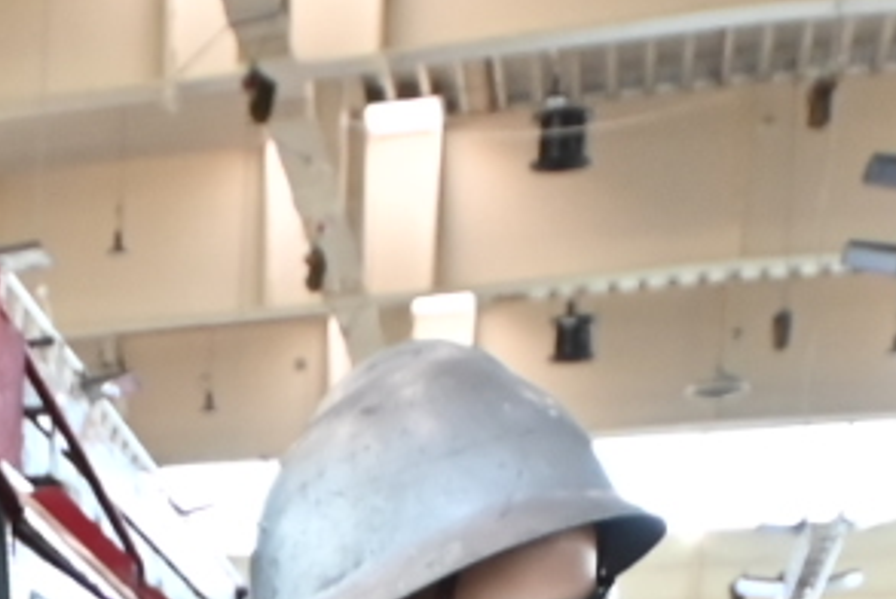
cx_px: -514
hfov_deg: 15.9
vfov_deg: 10.0
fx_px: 2890
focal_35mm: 116
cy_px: 1562
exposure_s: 1/100
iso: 900
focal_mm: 14
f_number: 4
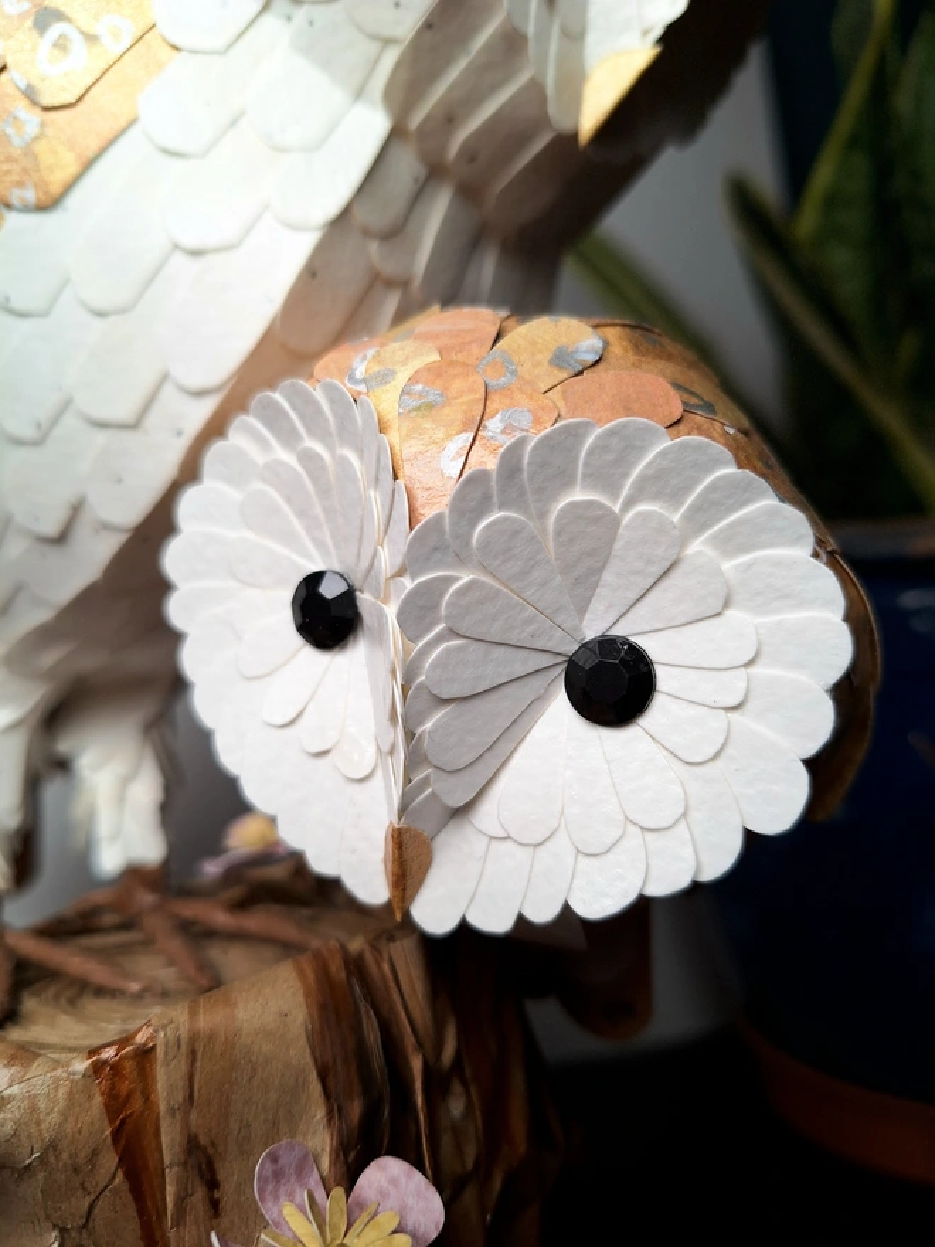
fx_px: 828
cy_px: 624
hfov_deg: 58.9
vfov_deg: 73.9
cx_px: 468
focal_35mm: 23
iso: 40
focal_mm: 5.54
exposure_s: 1/196
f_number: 1.8
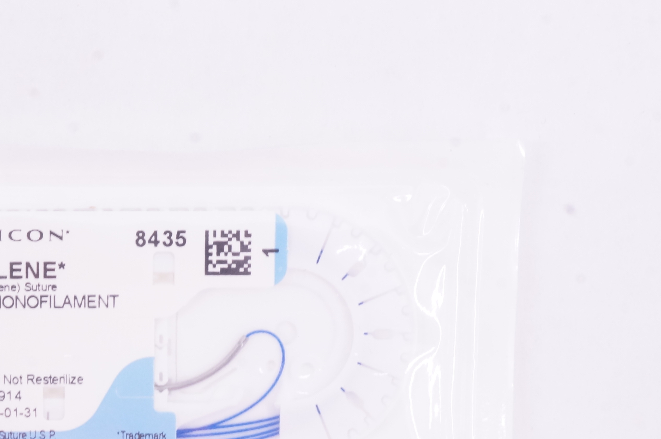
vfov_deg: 14.2
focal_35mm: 96
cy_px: 345
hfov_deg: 20.8
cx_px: 59
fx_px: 1760
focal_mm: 33
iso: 800
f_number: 18
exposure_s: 1/10
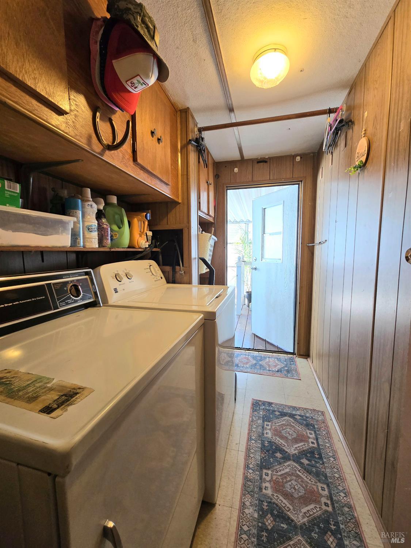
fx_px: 206
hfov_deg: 89.9
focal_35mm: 13
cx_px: 206
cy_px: 274
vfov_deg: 106.2
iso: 160
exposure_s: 1/60.2
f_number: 2.2
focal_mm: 2.2
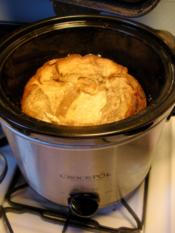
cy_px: 116
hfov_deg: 39.7
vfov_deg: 51.4
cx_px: 88
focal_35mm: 36
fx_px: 243
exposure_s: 1/65
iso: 275
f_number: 3.5
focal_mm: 6.3
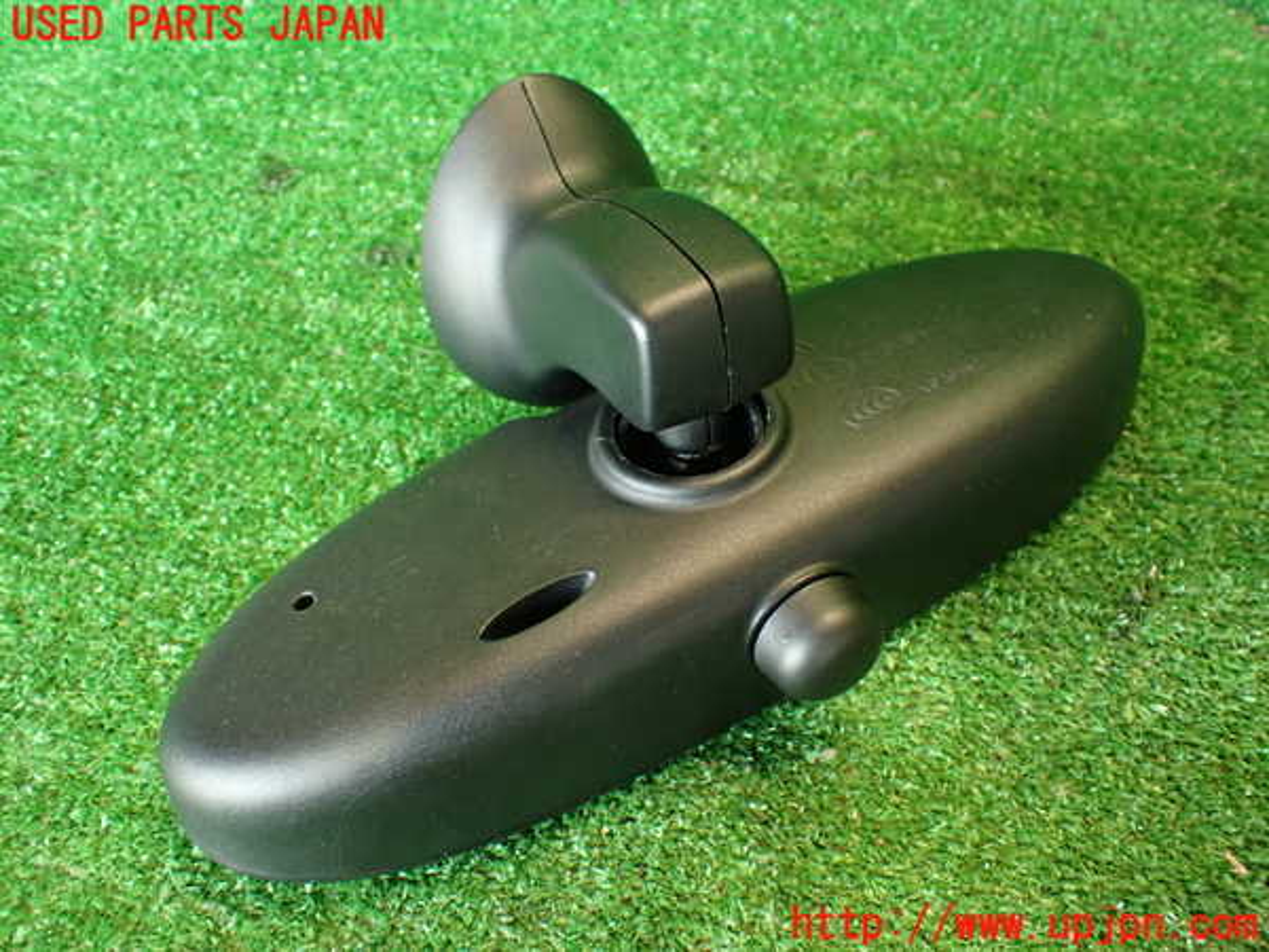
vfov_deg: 46.8
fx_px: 1100
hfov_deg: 60.0
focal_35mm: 30
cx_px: 634
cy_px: 476
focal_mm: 5.4
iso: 400
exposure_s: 1/30
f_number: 2.3
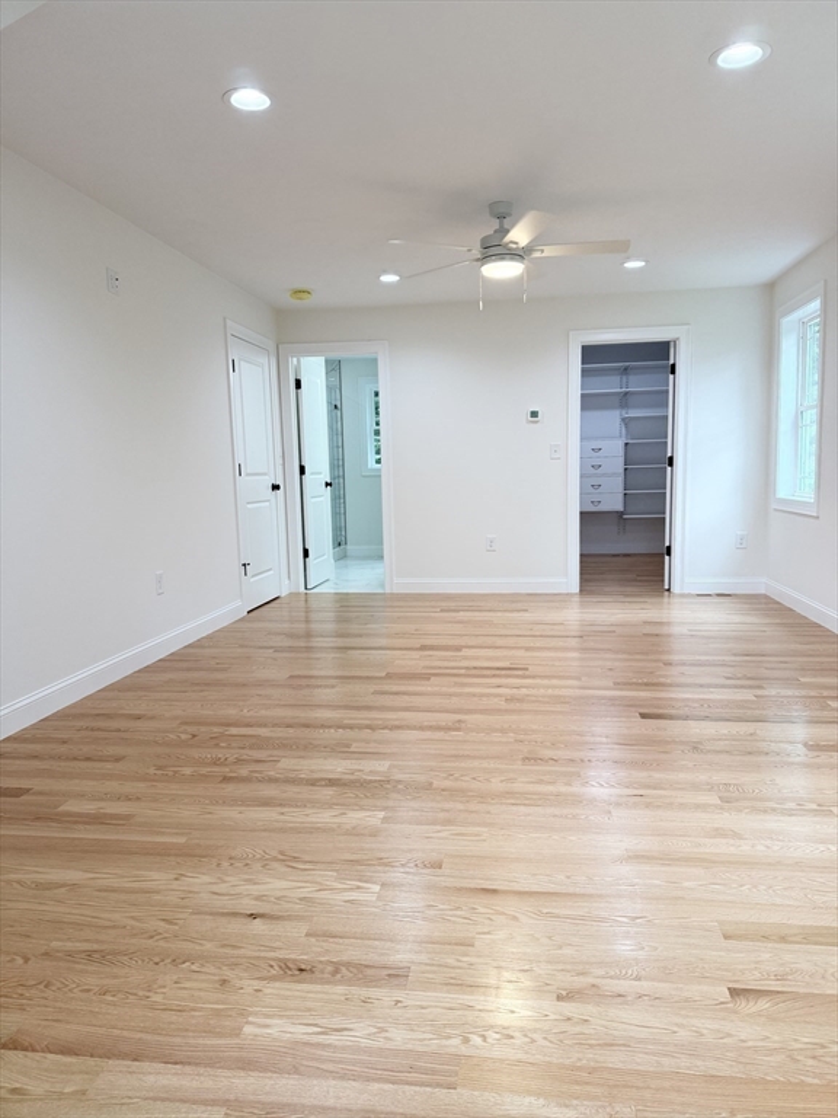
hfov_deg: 56.8
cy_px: 559
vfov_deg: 71.6
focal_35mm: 24
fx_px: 775
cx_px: 419
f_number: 1.78
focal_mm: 6.76
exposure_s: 1/234
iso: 160
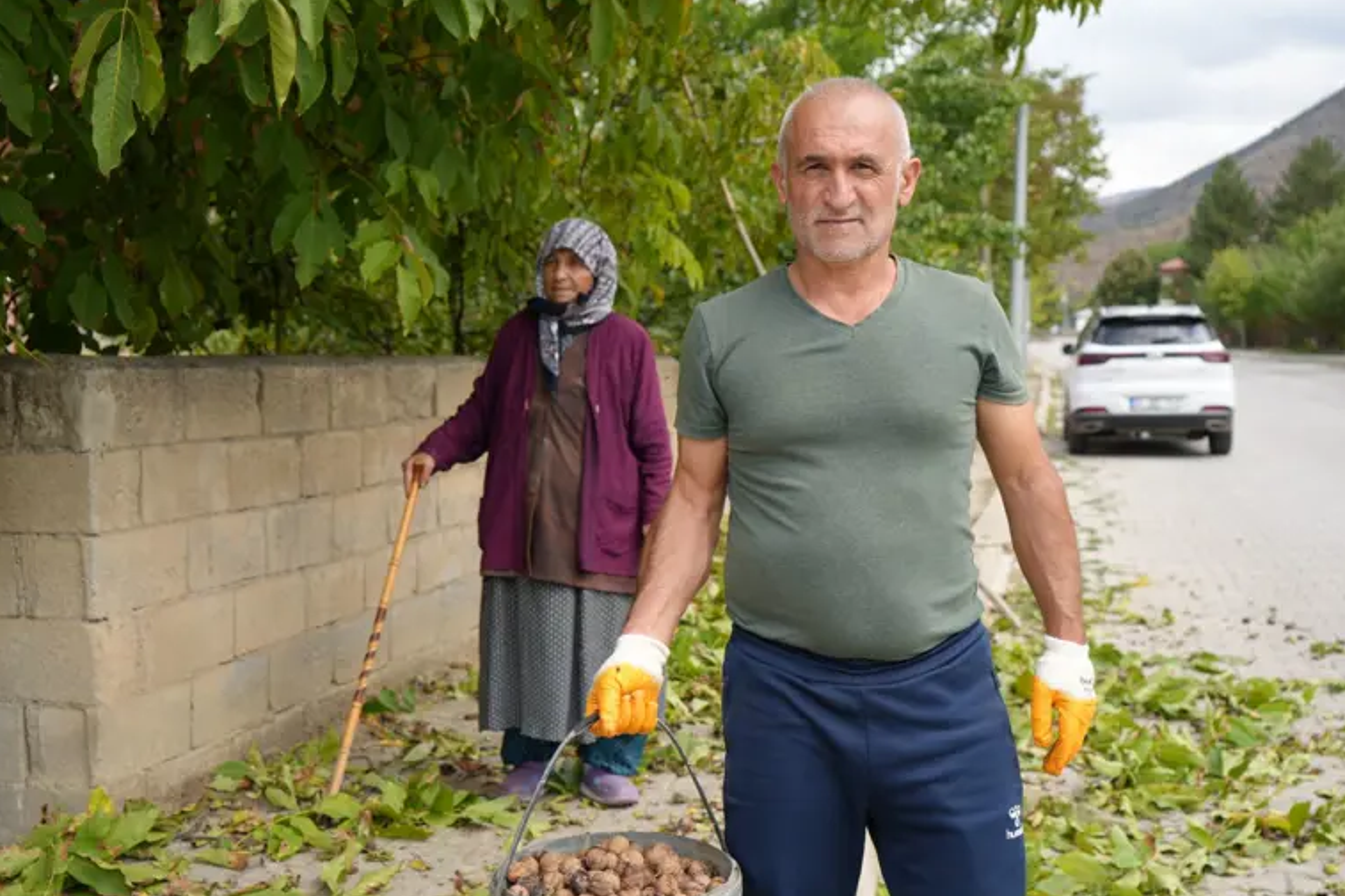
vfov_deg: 31.1
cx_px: 665
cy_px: 485
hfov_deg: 45.4
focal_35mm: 43
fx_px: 1606
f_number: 4.5
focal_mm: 37
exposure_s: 1/250
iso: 100
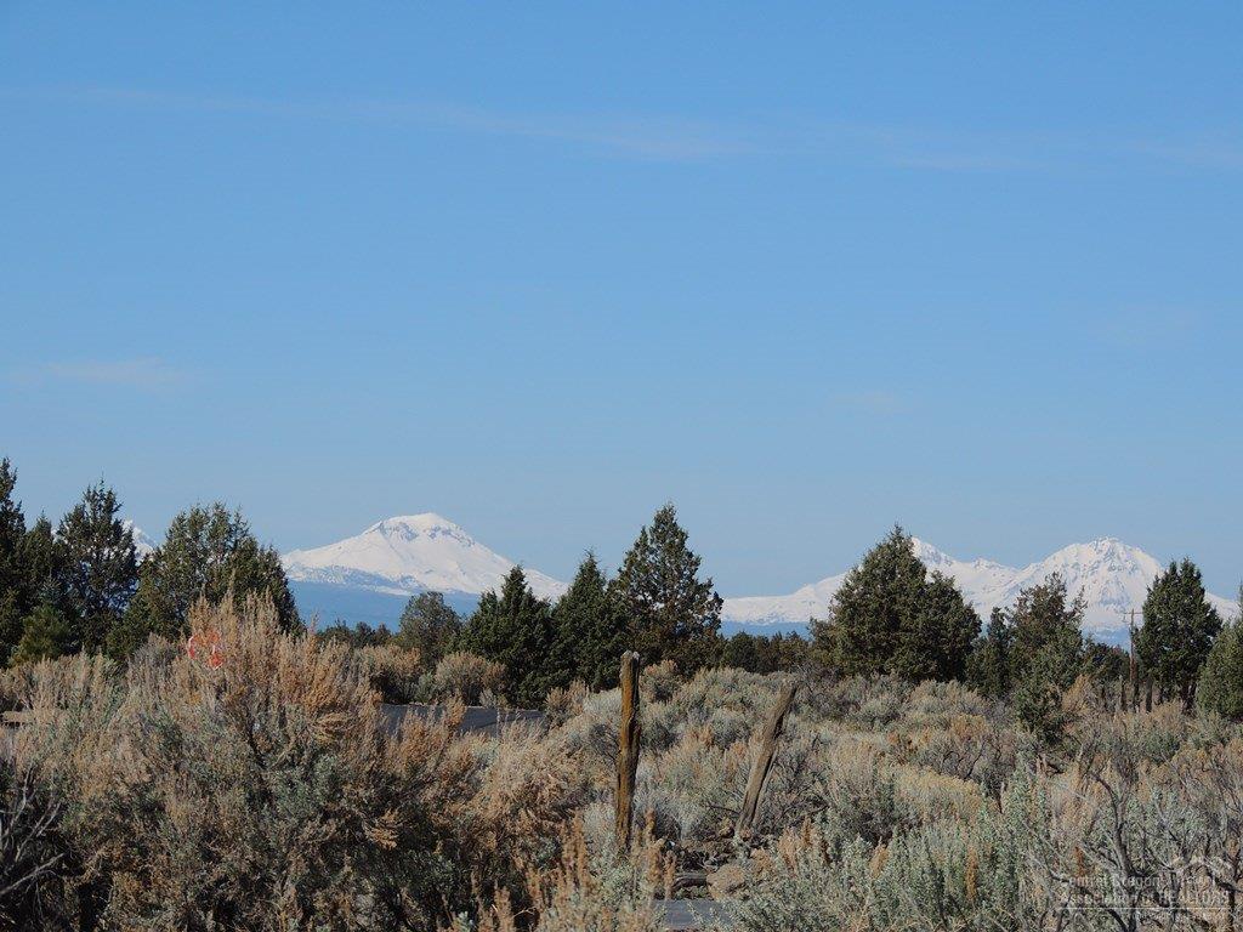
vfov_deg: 9.6
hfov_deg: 12.7
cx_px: 622
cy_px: 466
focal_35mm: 155
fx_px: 5566
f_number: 4.4
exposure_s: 1/1250
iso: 100
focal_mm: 27.6
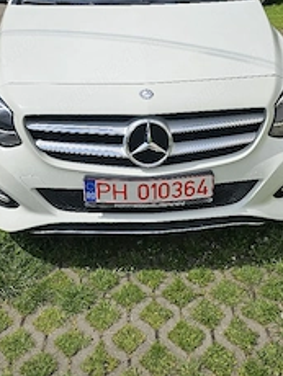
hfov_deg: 36.0
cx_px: 142
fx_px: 435
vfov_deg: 45.1
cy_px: 93
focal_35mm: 40
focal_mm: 6.3
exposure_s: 1/2500
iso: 10
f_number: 1.7
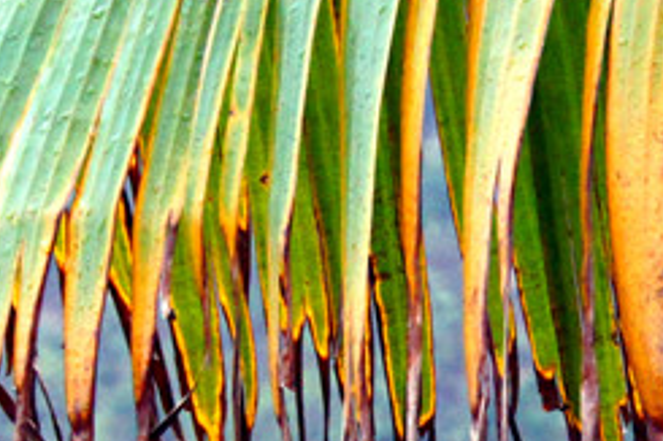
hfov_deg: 9.5
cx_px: 793
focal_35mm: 214
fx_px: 3939
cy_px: 555
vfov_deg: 6.4
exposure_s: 1/125
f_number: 5
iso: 1600
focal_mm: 35
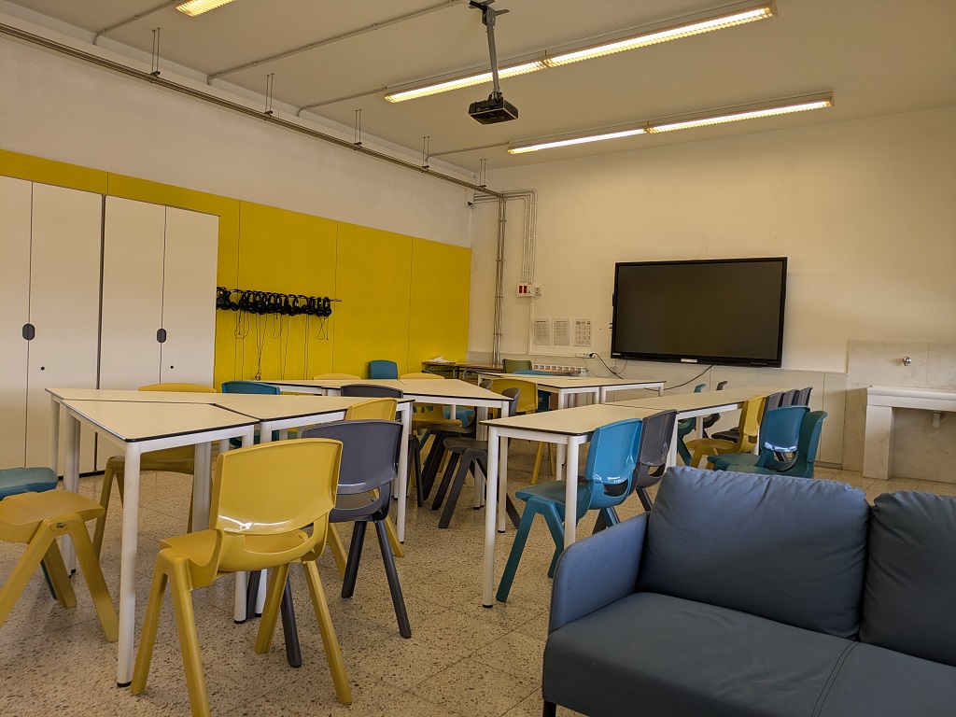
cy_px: 358
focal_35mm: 25
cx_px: 478
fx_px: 690
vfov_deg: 54.9
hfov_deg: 69.4
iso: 54
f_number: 1.89
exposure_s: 1/120
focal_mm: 5.43
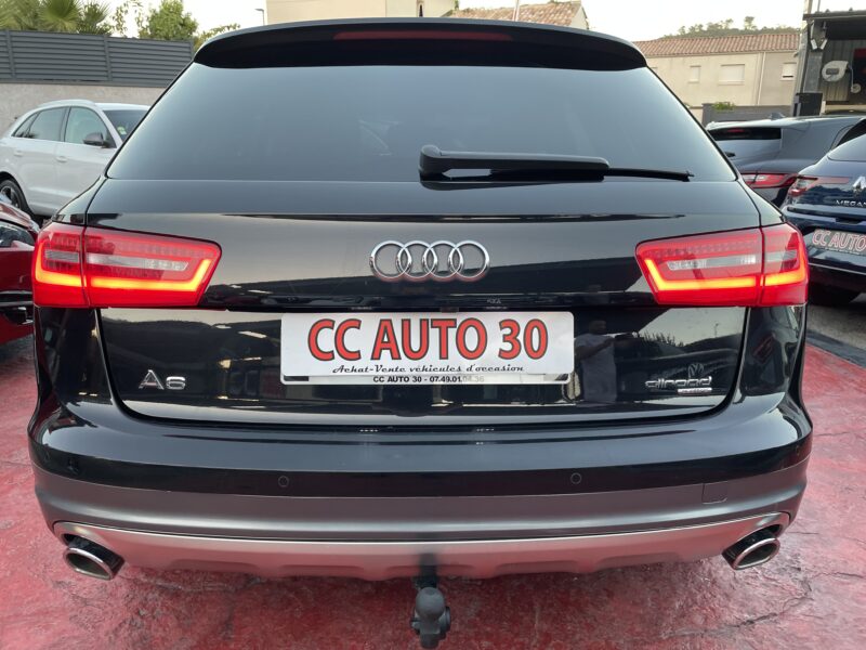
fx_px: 650
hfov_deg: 67.3
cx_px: 433
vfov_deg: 53.1
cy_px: 325
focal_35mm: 26
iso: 125
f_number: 1.6
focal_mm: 4.2
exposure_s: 1/117
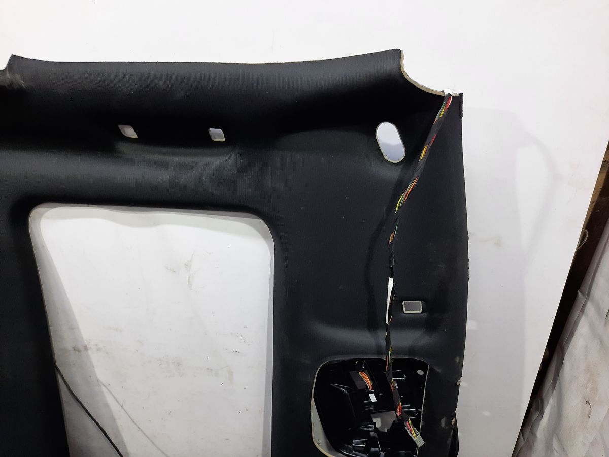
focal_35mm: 25
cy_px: 228
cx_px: 304
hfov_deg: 69.4
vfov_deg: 54.9
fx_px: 440
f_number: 2
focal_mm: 4.6
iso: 125
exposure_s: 1/50
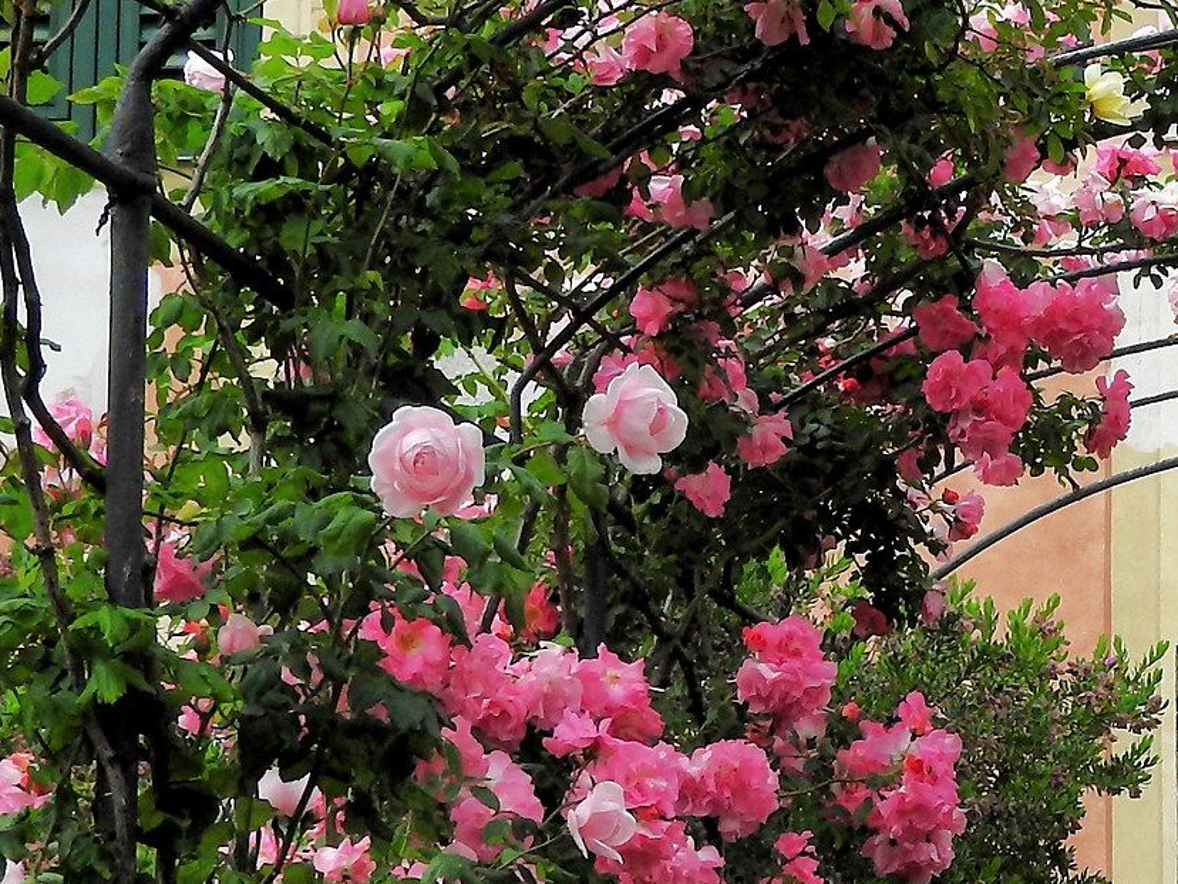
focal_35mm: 116
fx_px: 3948
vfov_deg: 12.7
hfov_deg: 16.3
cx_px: 1384
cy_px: 695
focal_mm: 7.2
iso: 200
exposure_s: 1/640
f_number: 3.8
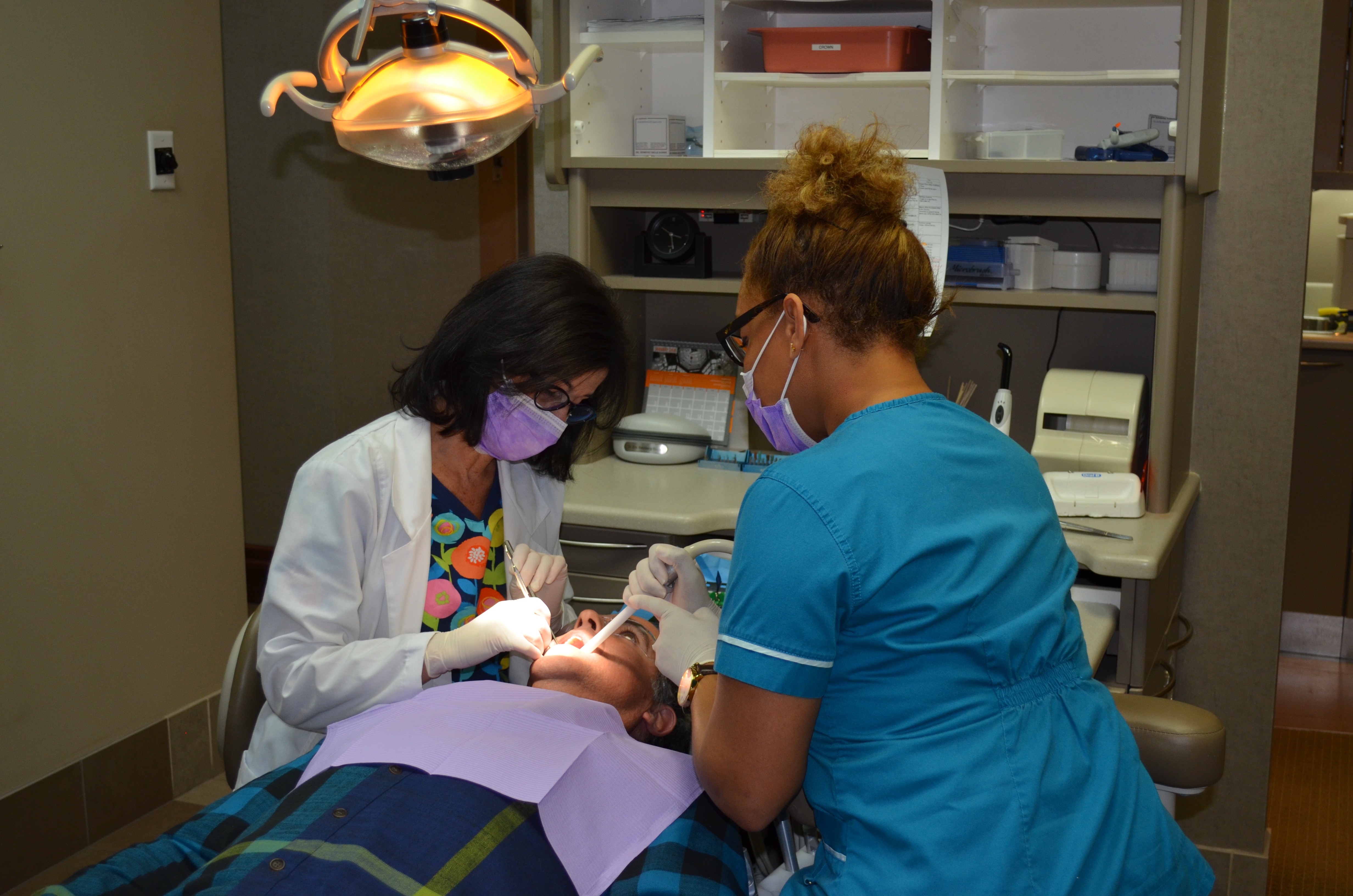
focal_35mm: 42
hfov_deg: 46.5
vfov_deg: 31.8
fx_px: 1575
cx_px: 676
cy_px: 448
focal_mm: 28
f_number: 4.5
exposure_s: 1/80
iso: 400
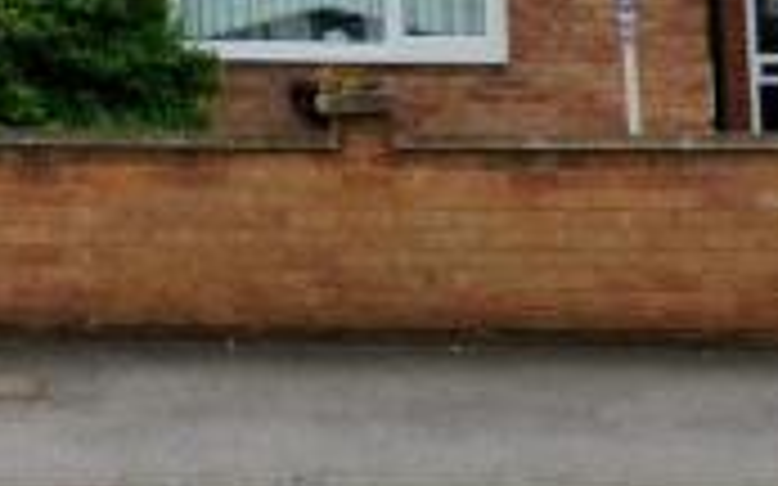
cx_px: -74
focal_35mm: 93
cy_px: -317
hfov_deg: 21.2
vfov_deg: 13.0
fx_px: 1971
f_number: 5
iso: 125
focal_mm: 4.1
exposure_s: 1/500
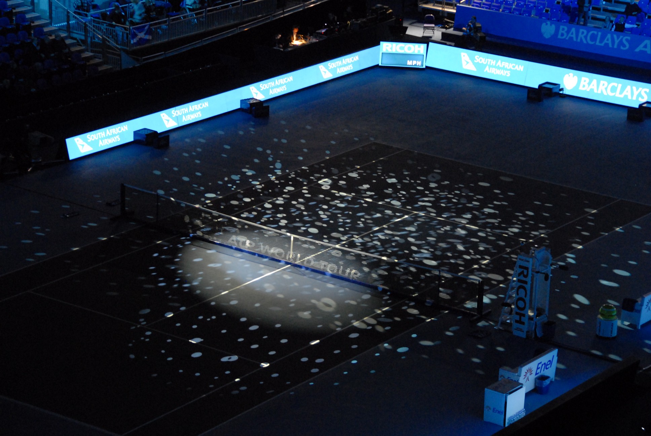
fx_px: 2037
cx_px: 326
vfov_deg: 12.2
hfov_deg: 18.2
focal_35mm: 112
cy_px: 218
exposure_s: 1/8
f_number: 5
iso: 1000
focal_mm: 75
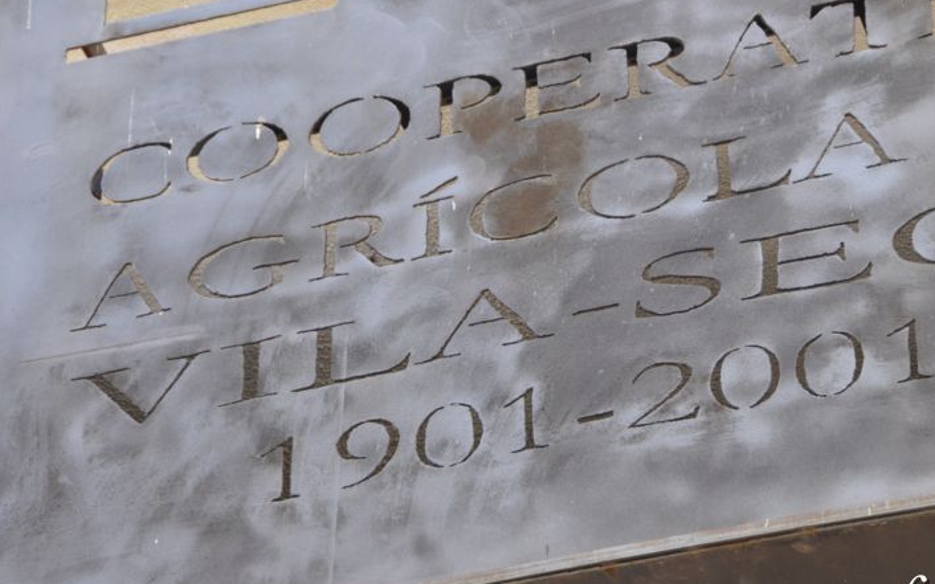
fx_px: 3949
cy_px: 204
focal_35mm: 155
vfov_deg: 8.5
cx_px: 613
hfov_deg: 13.5
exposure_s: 1/125
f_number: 5
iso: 500
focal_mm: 70
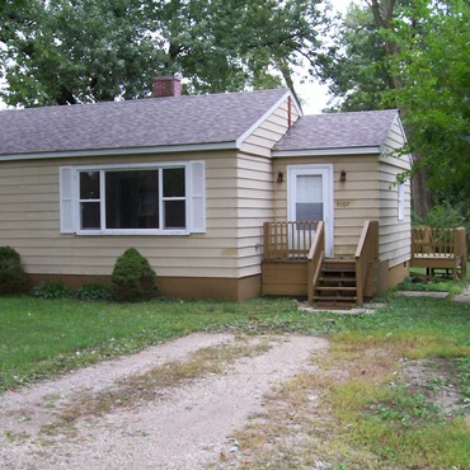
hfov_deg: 32.7
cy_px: 259
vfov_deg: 32.8
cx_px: 192
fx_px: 799
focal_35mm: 52
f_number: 2.7
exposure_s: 1/104
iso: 80
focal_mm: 5.6
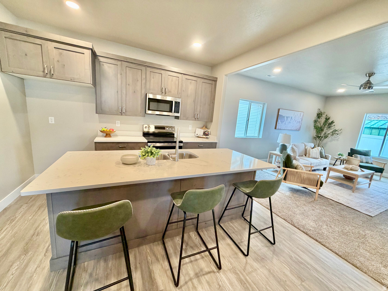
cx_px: 194
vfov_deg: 85.7
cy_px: 146
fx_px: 157
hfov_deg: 102.1
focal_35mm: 14
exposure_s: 1/120
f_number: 2.2
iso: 320
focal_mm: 2.22
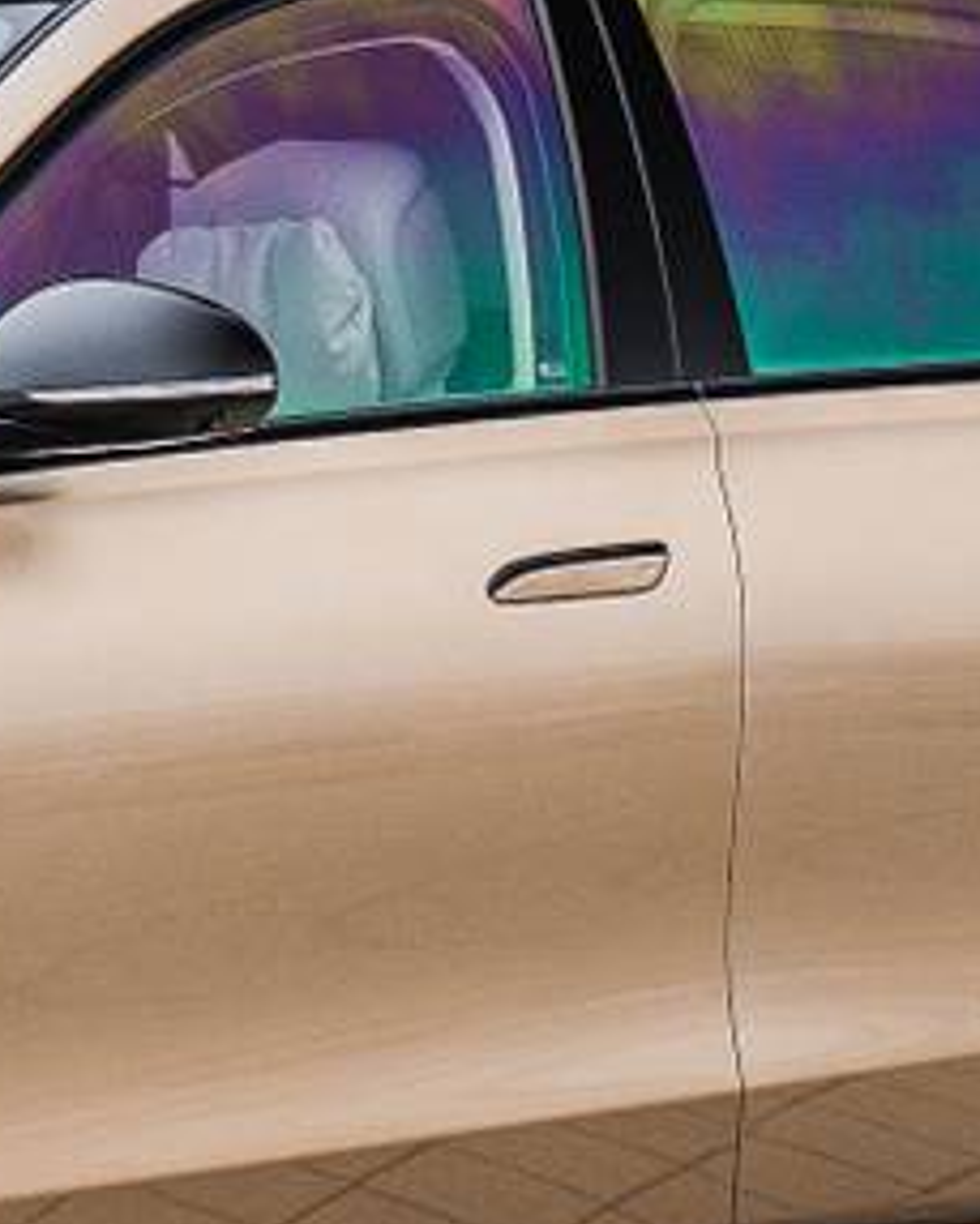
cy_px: -659
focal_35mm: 390
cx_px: -680
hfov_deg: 3.9
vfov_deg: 4.9
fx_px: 14132
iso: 640
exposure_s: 1/320
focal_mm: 62
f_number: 4
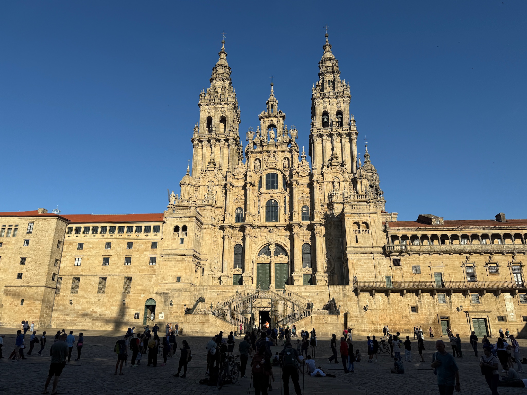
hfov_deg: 71.6
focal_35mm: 24
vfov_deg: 56.8
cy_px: 198
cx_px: 264
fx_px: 365
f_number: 1.78
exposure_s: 1/6173
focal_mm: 6.76
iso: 80
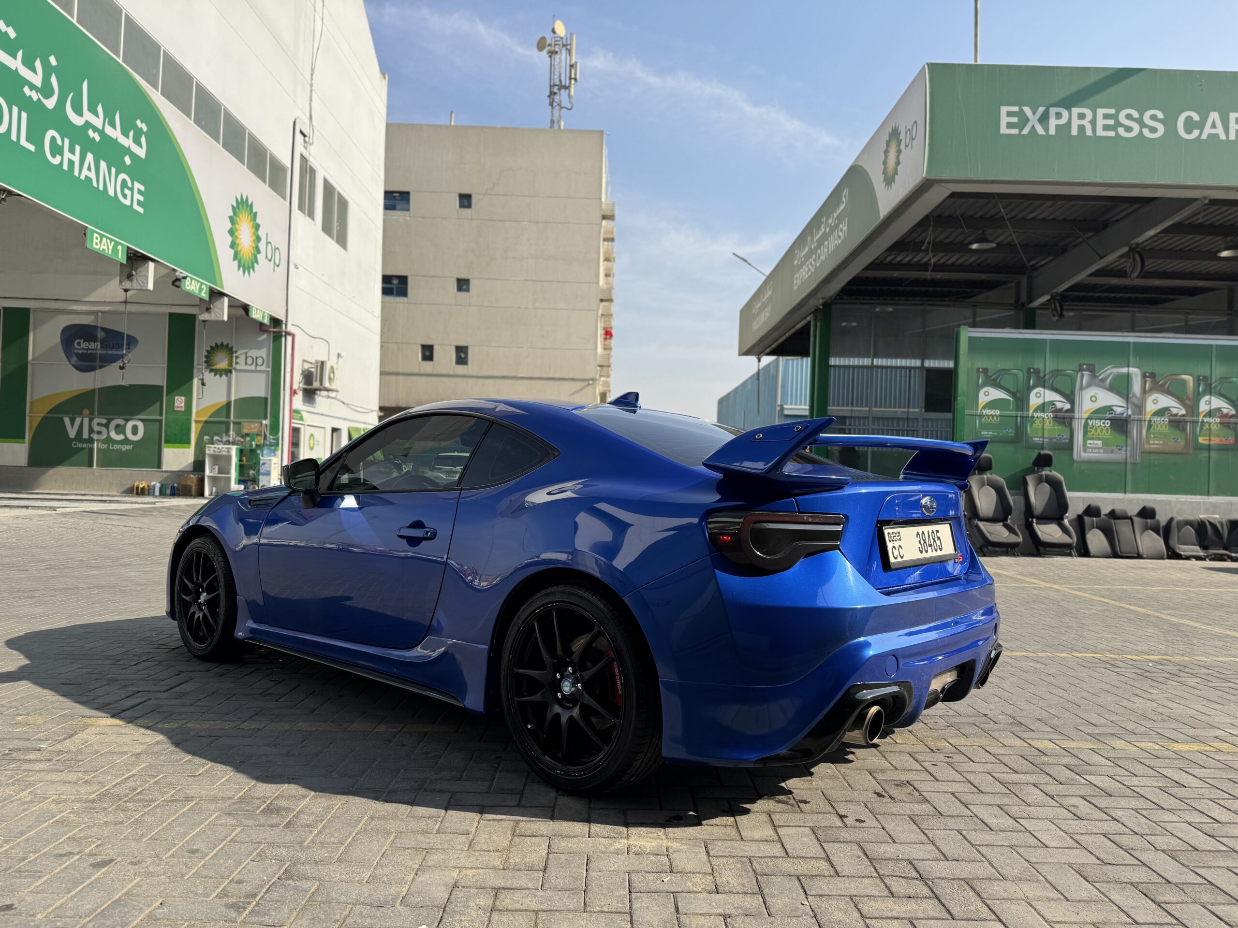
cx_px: 619
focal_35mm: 24
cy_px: 464
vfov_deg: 56.8
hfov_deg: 71.6
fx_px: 858
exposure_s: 1/3413
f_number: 1.78
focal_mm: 6.76
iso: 80
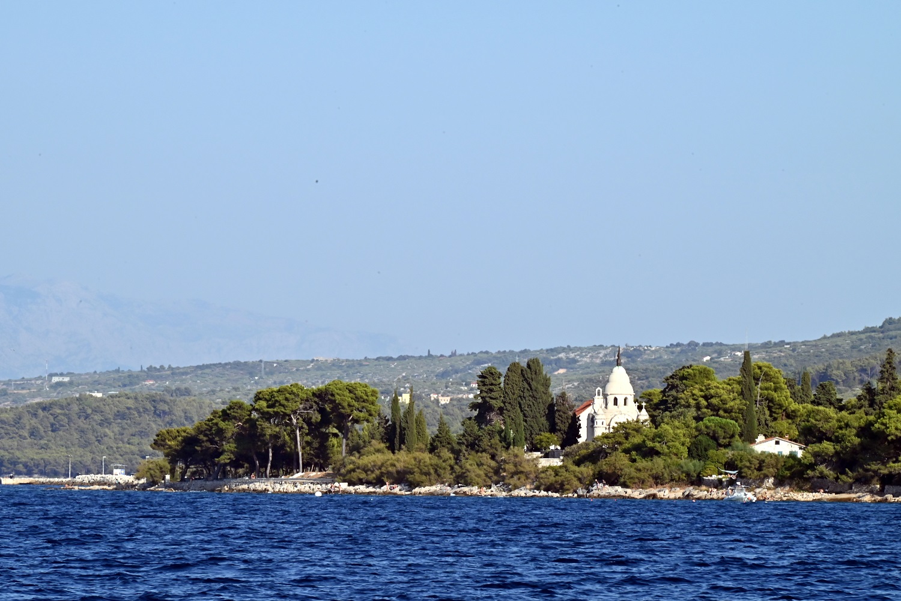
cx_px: 450
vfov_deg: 4.6
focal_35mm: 300
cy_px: 300
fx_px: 7510
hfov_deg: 6.9
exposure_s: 1/320
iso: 900
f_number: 29
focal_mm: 300
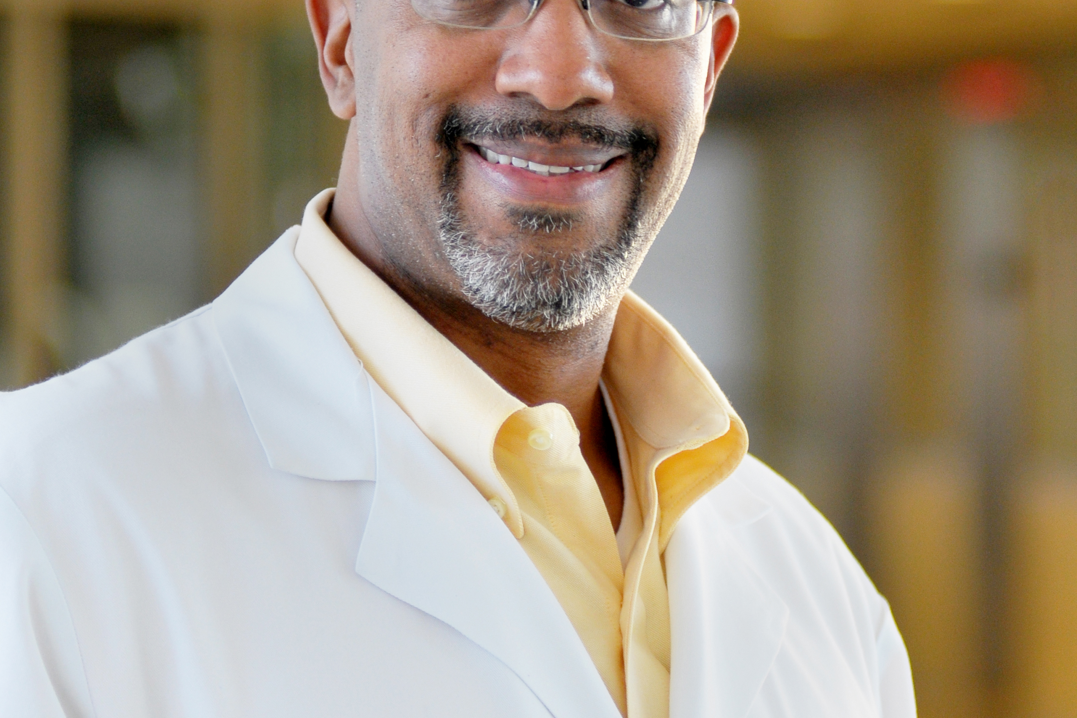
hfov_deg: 11.4
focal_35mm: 181
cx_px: 538
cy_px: 377
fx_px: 5414
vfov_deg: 7.6
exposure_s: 1/40
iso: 320
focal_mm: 80
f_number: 2.8
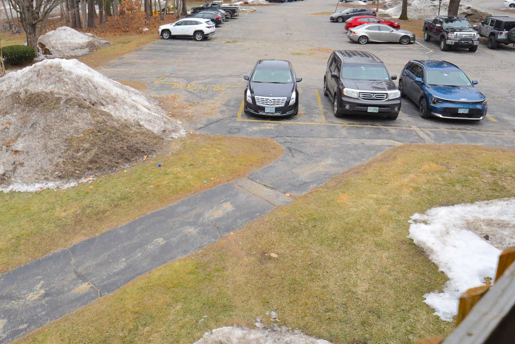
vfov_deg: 45.0
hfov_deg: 64.7
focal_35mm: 28
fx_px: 401
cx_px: 199
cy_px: 91
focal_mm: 14
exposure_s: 1/500
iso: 100
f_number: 2.8
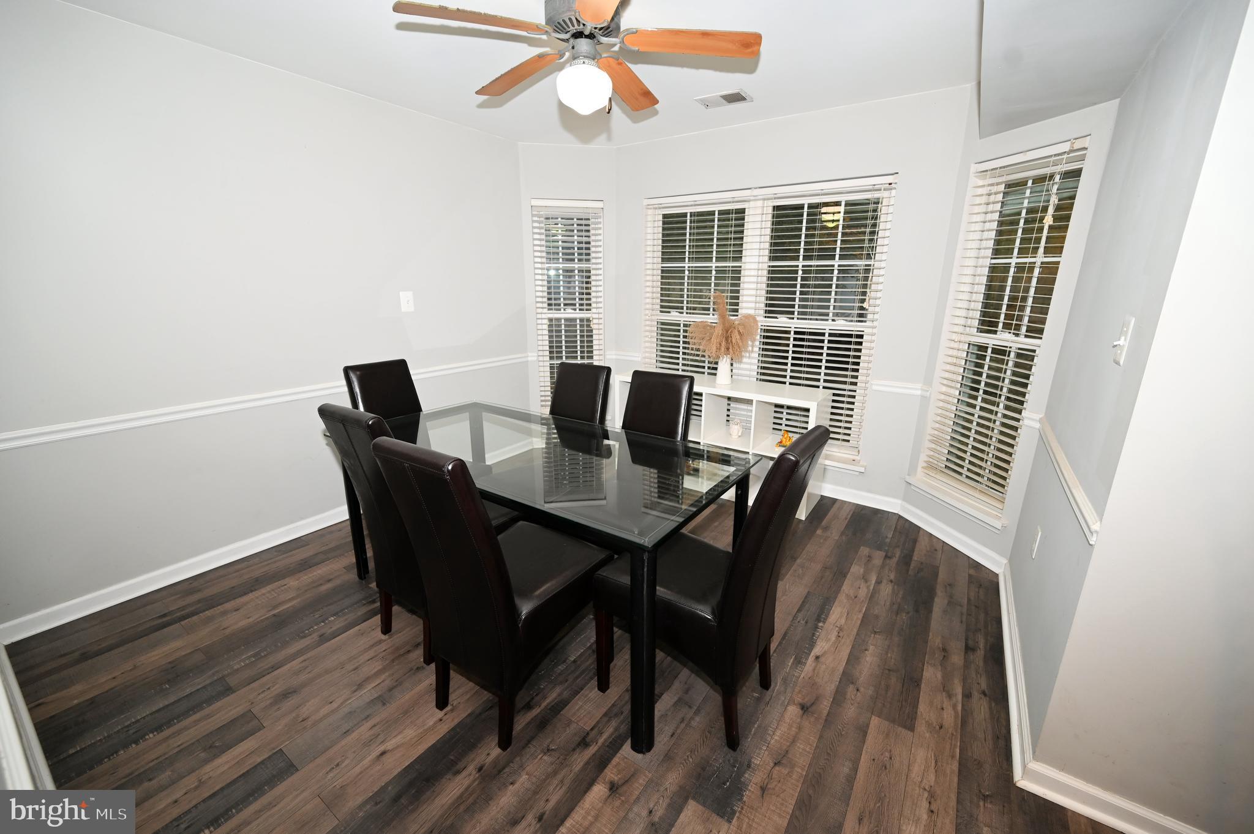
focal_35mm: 14
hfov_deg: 104.3
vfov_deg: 81.1
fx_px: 487
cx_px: 627
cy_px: 417
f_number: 4.5
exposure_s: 1/80
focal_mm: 14
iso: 500
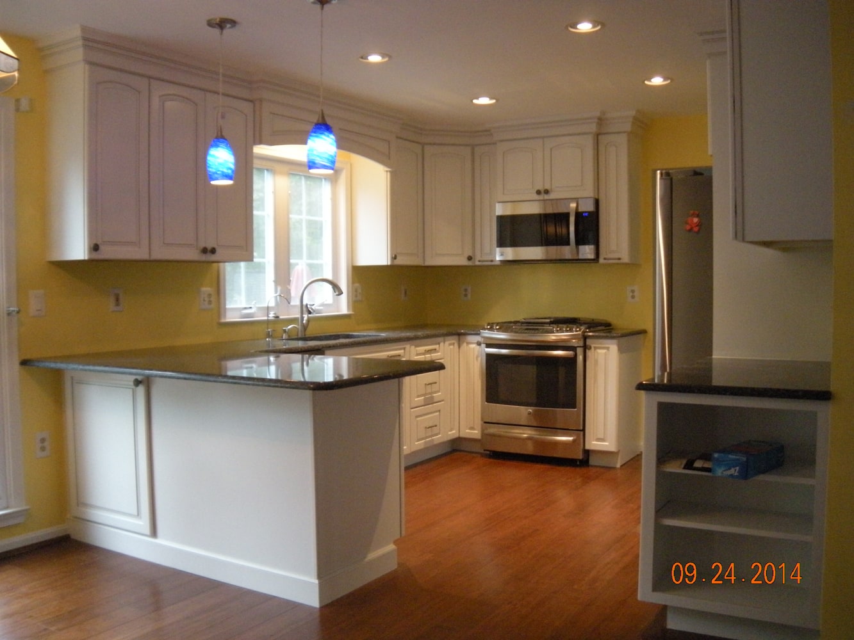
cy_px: 320
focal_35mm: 35
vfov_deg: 40.7
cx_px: 427
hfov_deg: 52.6
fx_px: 864
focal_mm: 5.9
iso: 400
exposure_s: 1/47.8
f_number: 3.8
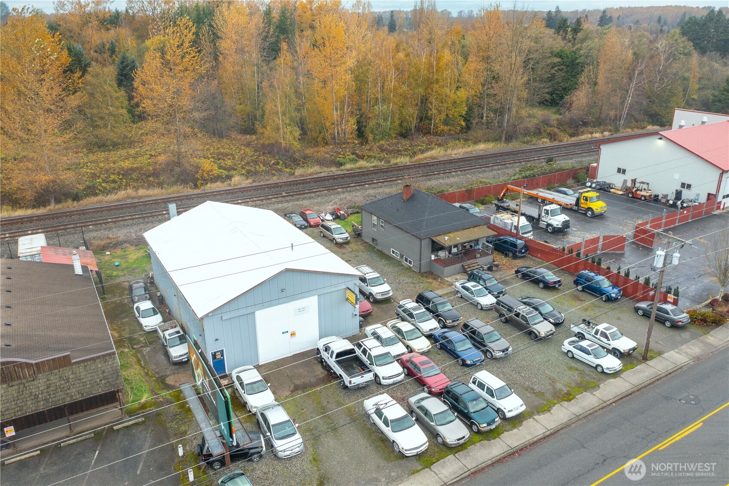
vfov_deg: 46.4
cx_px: 364
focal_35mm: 28
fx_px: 567
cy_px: 243
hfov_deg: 65.5
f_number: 4
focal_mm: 10.26
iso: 100
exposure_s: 1/80
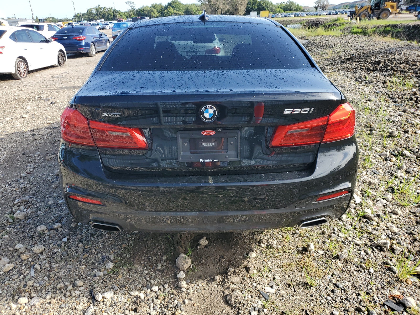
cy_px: 158
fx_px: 315
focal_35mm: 26
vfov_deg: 53.1
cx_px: 210
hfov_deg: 67.3
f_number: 1.5
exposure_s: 1/1111
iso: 50
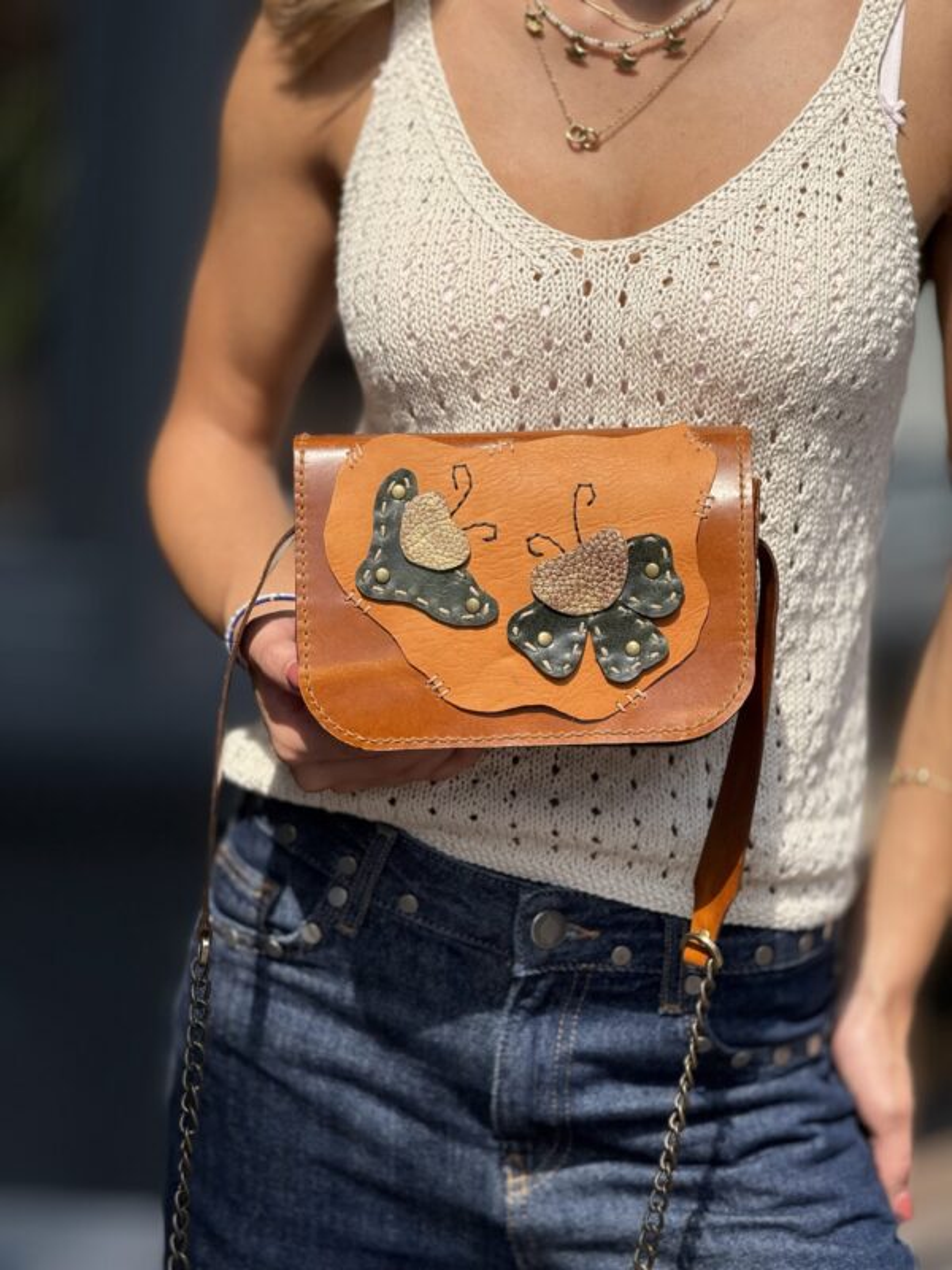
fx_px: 4400
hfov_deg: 12.3
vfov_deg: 16.4
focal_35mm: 120
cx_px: 476
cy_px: 635
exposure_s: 1/1271
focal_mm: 15.66
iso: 64
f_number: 2.8
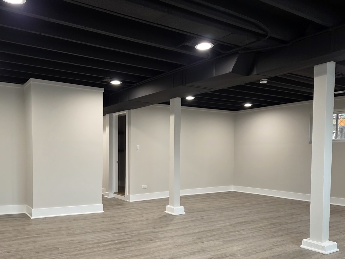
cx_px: 156
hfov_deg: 56.7
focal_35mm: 32
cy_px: 171
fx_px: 319
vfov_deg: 43.6
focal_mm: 6.3
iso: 400
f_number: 1.7
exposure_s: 1/120
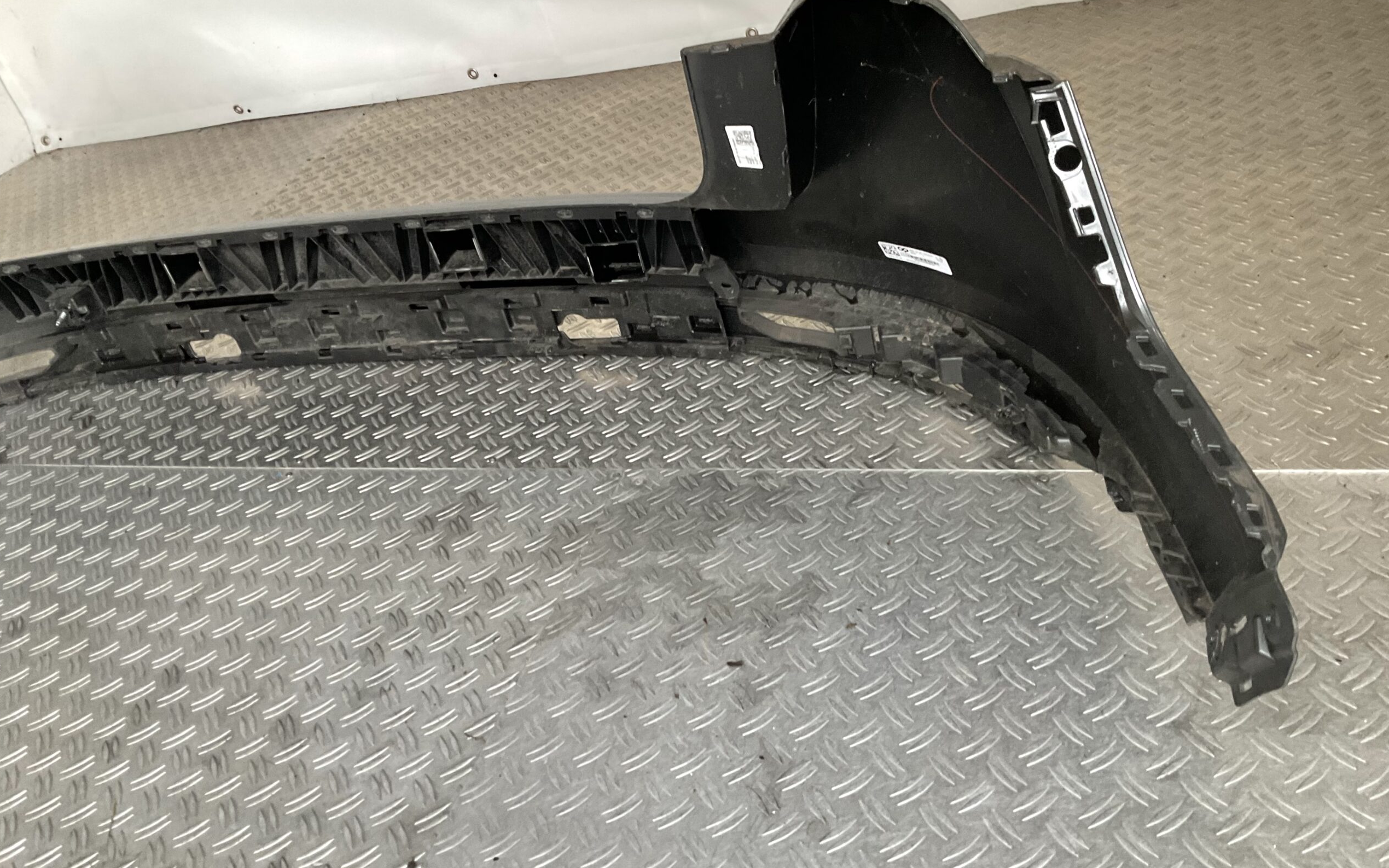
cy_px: 413
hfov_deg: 61.2
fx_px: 1174
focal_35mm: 31
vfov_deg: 40.6
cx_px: 693
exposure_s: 1/60
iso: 100
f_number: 1.8
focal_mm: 3
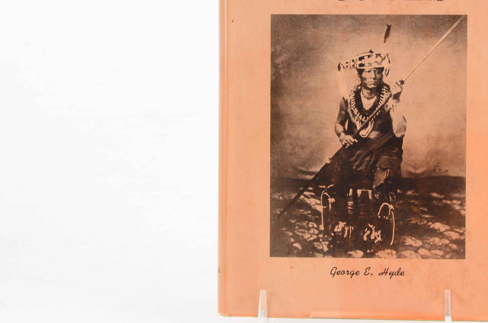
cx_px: 370
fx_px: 1285
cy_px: 119
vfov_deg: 14.3
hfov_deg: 21.3
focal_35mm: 95
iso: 400
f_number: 11
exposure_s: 1/80
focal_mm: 38
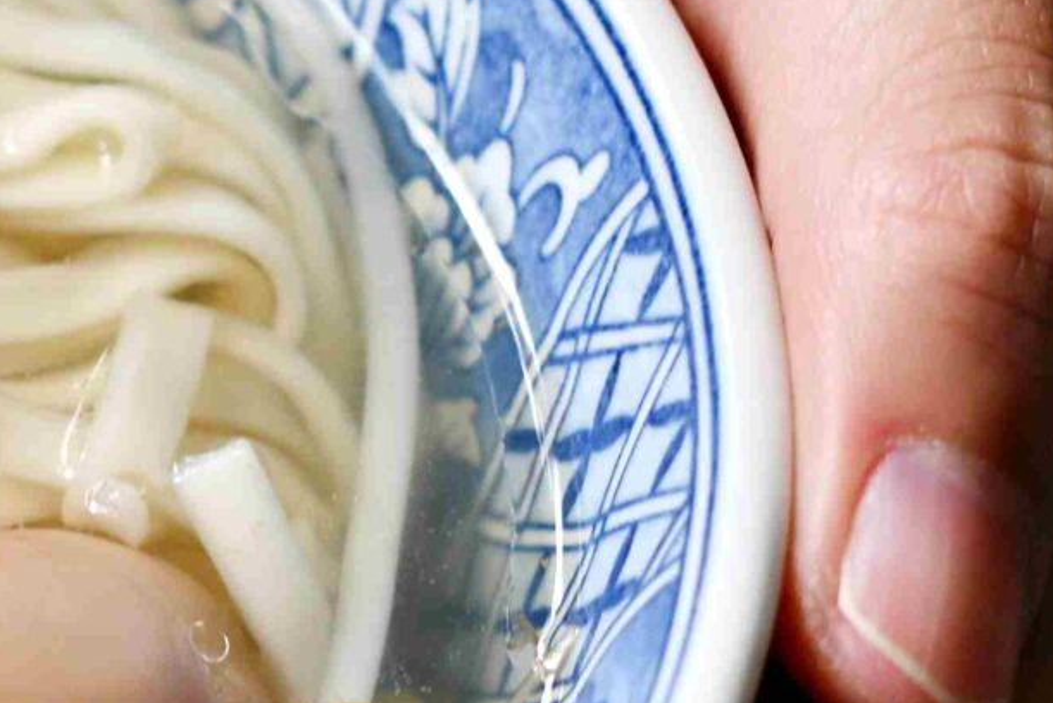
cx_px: -417
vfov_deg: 4.4
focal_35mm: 314
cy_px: 457
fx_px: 9188
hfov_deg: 6.5
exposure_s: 1/200
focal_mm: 50
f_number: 3.2
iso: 140
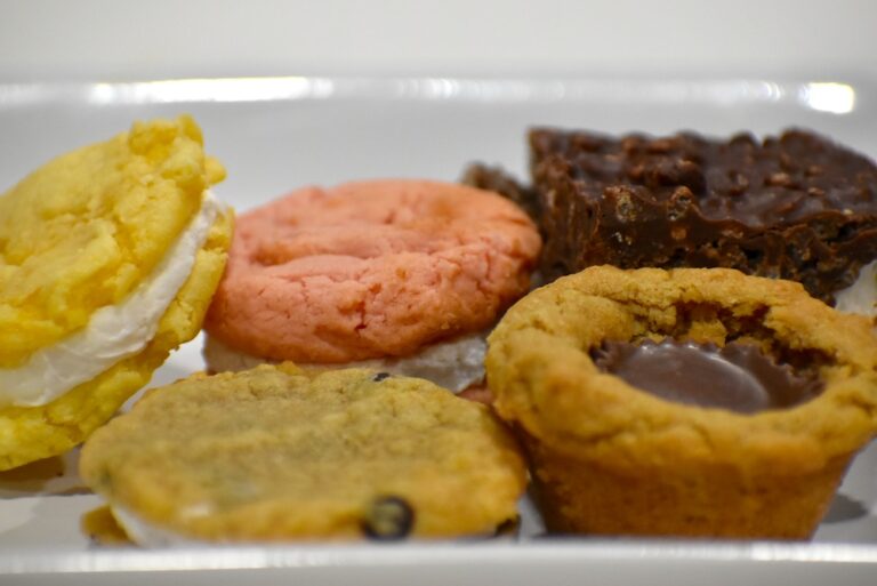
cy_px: 293
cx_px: 438
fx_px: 9140
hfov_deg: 5.5
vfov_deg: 3.7
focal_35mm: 375
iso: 1600
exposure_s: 1/500
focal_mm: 250
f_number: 6
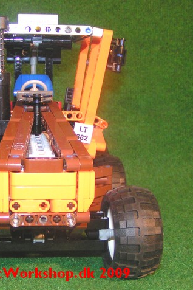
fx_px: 426
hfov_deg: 25.1
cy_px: 145
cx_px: 41
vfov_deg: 37.5
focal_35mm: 53
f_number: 2.8
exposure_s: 1/40
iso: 200
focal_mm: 5.8
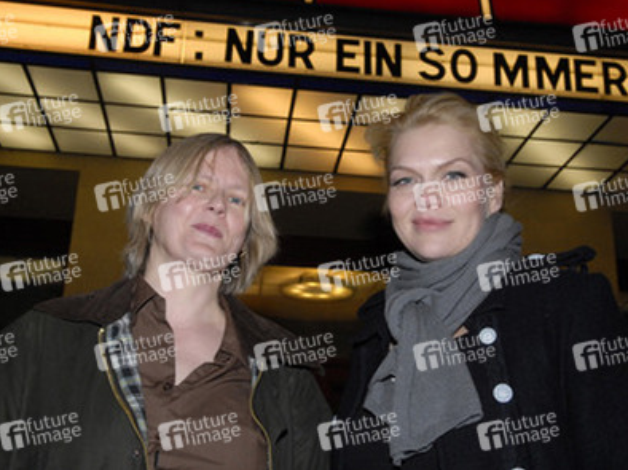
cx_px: 314
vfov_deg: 31.5
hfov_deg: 41.3
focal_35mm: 46
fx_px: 834
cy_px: 233
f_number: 8
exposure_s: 1/100
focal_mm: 28
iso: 800
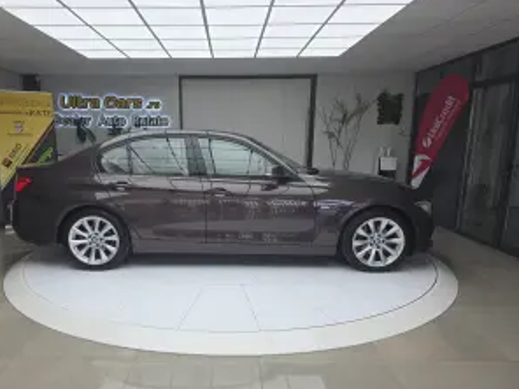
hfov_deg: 63.2
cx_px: 223
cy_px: 231
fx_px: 420
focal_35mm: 28
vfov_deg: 49.5
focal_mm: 6.25
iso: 12
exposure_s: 1/111
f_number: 1.7
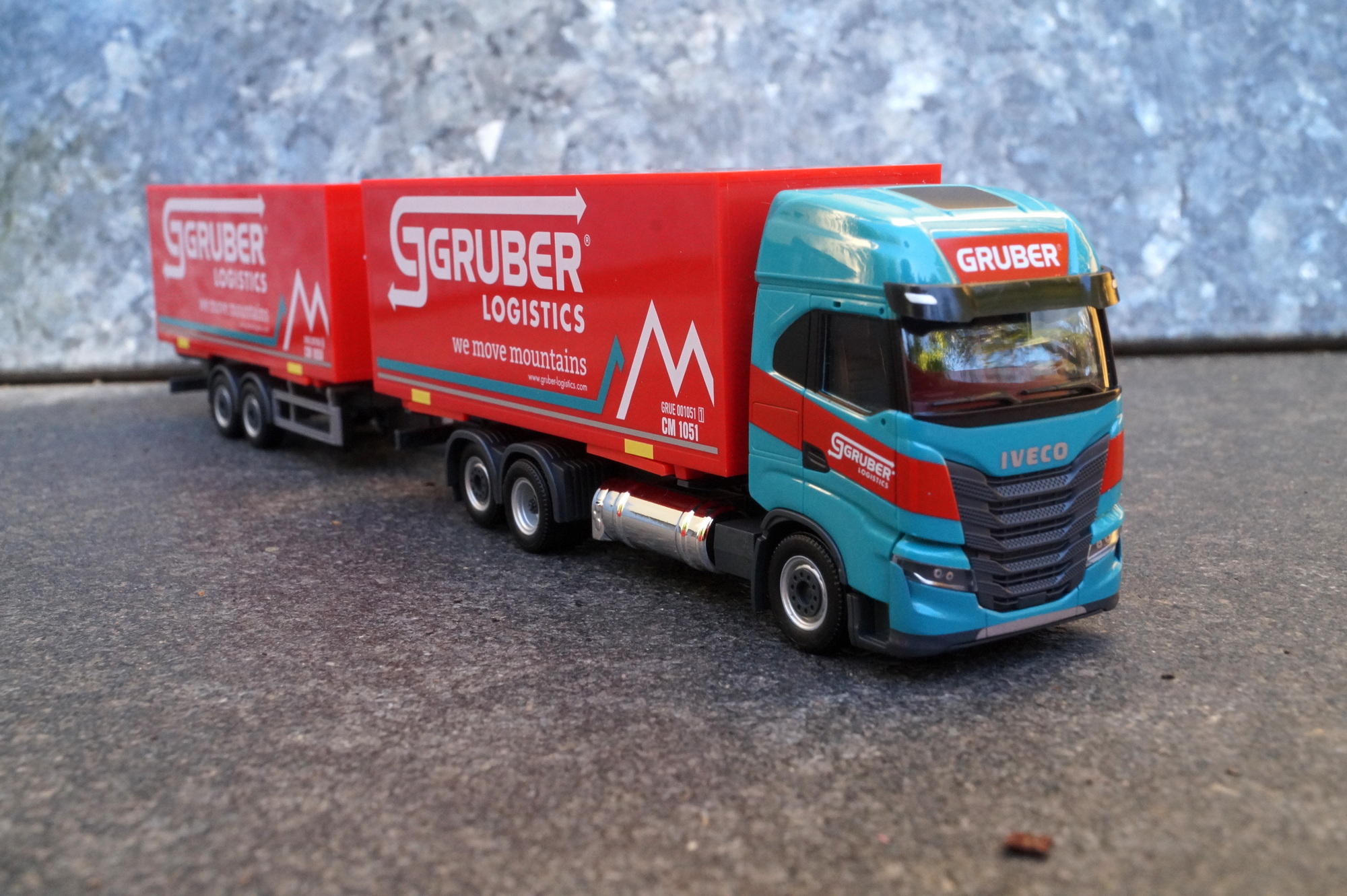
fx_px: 1571
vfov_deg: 31.9
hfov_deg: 46.4
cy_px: 448
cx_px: 674
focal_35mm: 42
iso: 1000
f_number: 18
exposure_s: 1/60
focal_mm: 28
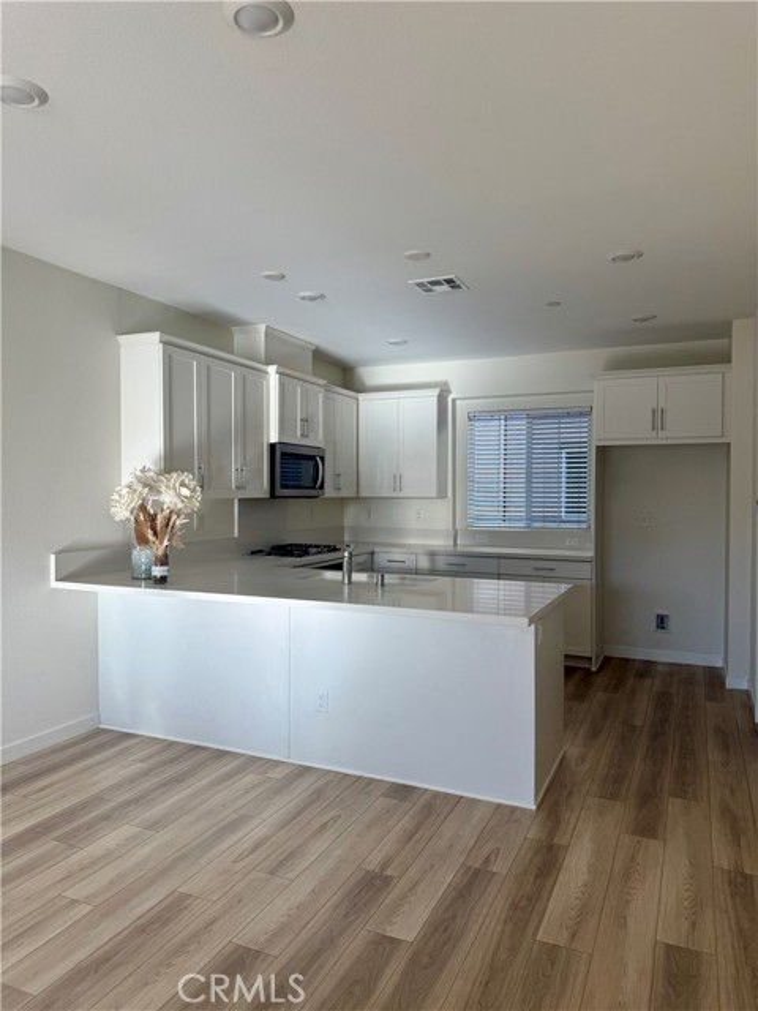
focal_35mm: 24
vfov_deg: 71.6
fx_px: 701
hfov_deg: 56.8
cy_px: 506
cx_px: 379
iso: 80
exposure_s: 1/412
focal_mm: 6.76
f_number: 1.78
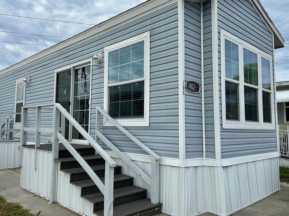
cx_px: 134
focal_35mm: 31
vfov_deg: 45.4
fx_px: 259
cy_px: 99
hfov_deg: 58.3
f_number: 1.5
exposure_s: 1/4274
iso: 50
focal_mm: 5.7
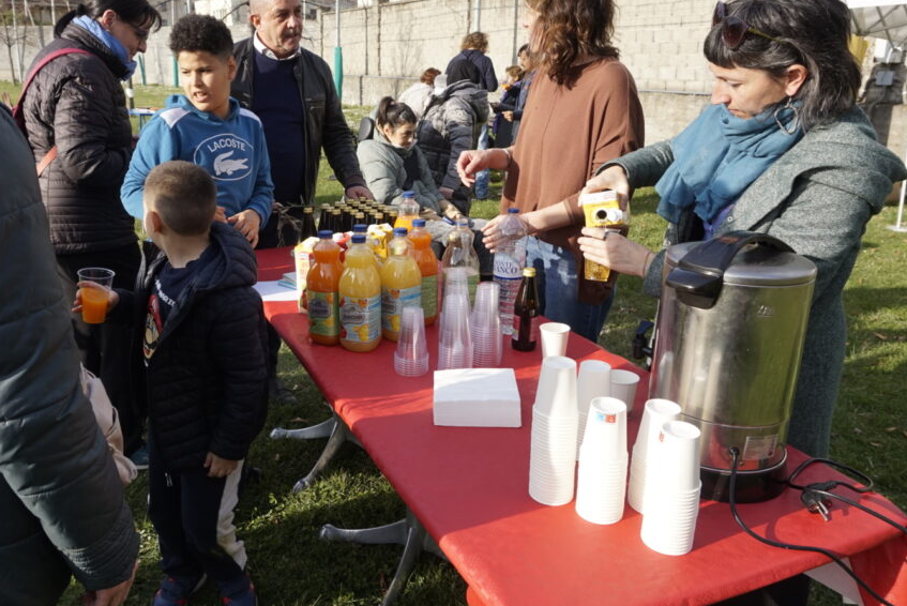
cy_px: 269
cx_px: 369
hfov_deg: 63.1
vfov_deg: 45.0
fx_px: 731
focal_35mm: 29
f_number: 5.6
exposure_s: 1/200
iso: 100
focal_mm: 16
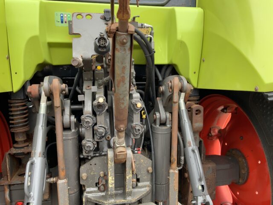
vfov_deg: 48.2
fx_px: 229
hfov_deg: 61.7
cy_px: 102
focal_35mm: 29
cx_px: 136
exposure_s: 1/122
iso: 50
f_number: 1.8
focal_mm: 3
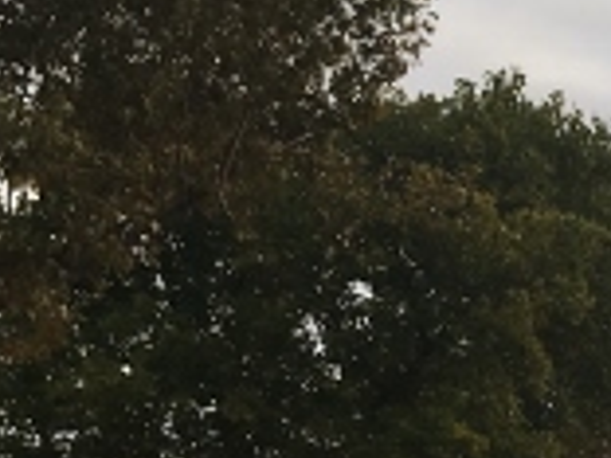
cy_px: 595
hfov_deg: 14.9
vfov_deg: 12.1
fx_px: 2100
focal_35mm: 119
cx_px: 1018
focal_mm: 4.15
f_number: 2.2
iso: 25
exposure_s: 1/630
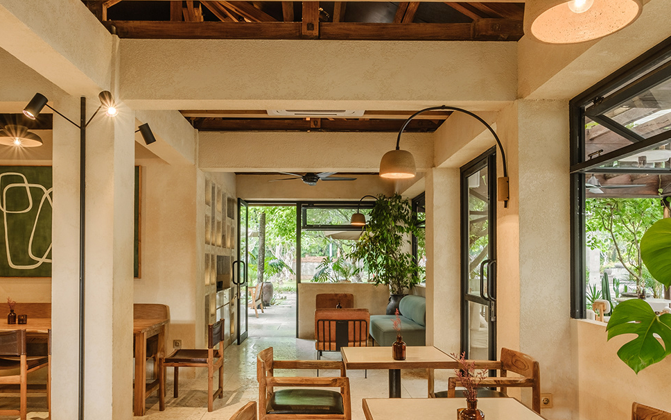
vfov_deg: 44.2
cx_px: 315
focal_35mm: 28
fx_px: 512
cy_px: 260
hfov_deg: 66.4
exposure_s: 1/9
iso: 320
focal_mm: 12.6
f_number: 9
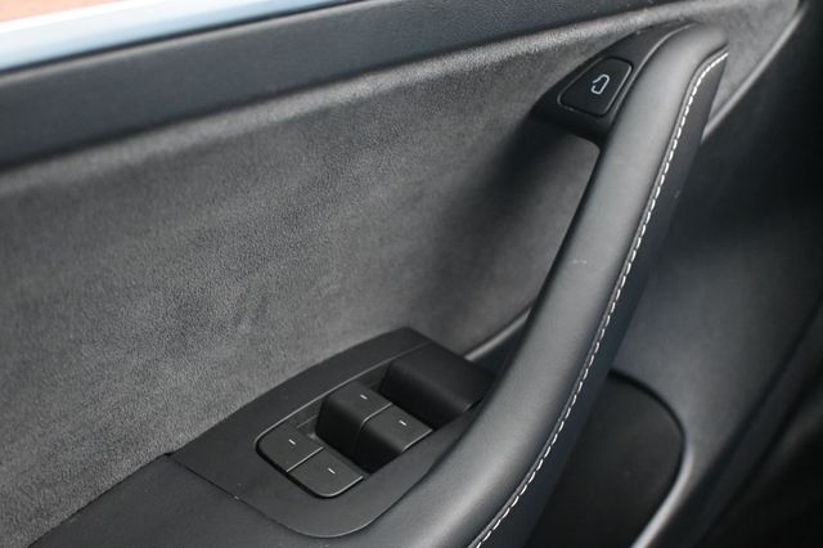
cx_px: 412
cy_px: 274
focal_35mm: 40
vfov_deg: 33.6
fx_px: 908
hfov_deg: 48.7
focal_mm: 26.5
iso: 2200
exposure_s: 1/125
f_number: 4.5
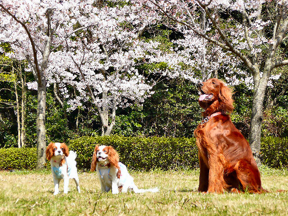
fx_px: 1173
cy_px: 108
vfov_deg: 10.5
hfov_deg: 14.0
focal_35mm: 141
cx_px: 144
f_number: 4.8
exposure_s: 1/250
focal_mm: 23.1
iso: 100
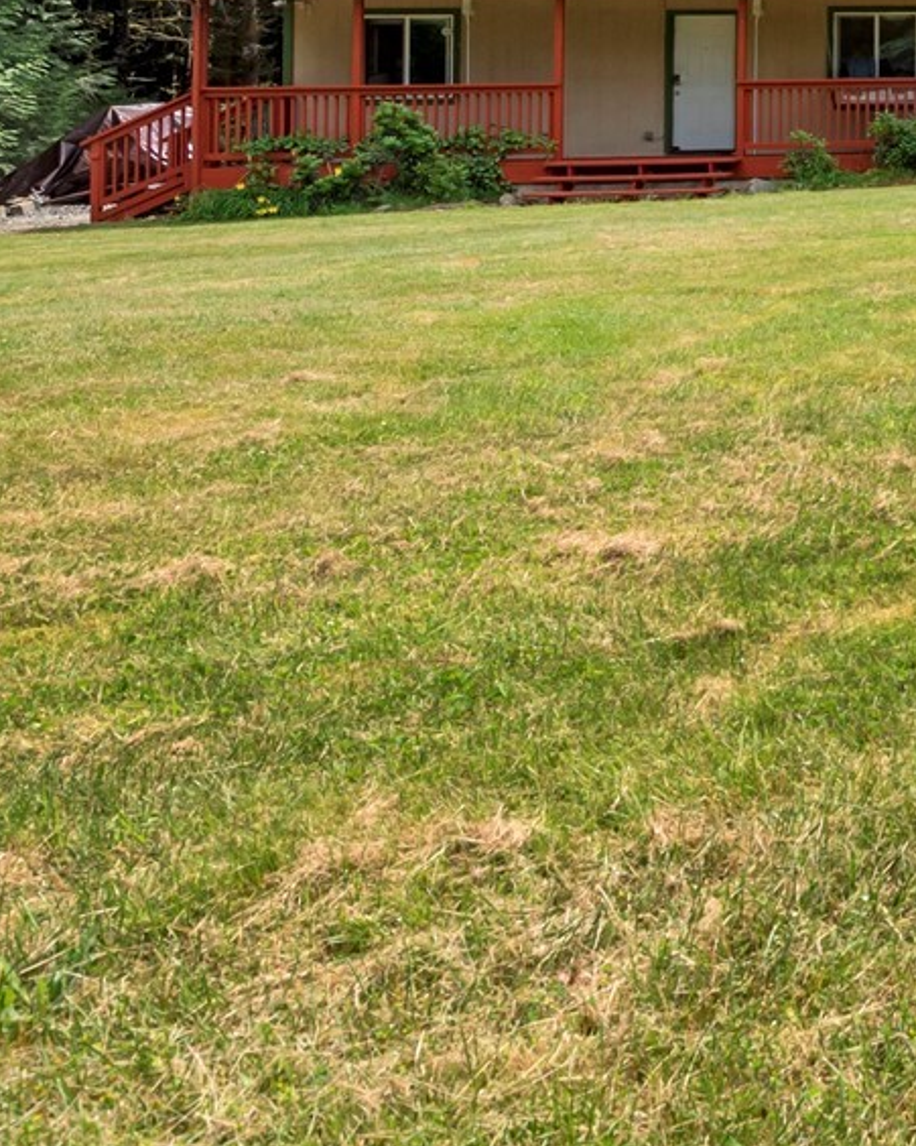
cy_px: 99
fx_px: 1627
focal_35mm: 48
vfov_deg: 36.2
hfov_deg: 22.5
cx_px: 1536
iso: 200
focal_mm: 17
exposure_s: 1/400
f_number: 10
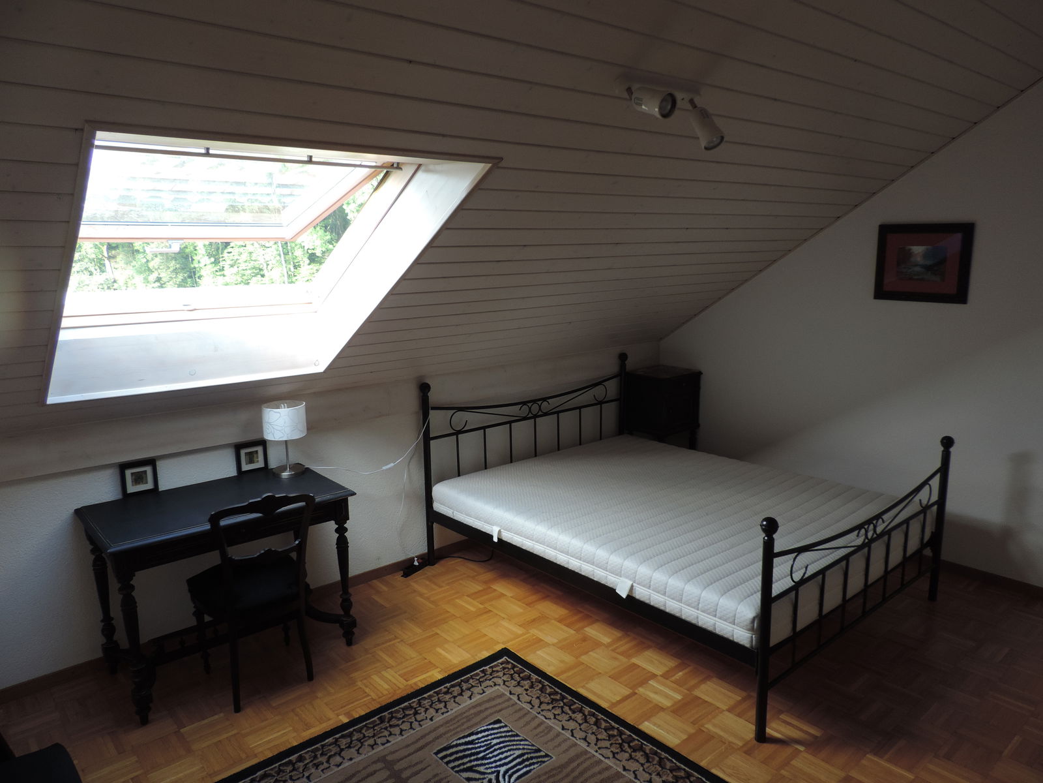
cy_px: 392
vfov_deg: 56.8
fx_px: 723
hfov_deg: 71.6
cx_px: 522
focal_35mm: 24
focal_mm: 4.3
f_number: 3
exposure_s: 1/30
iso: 100
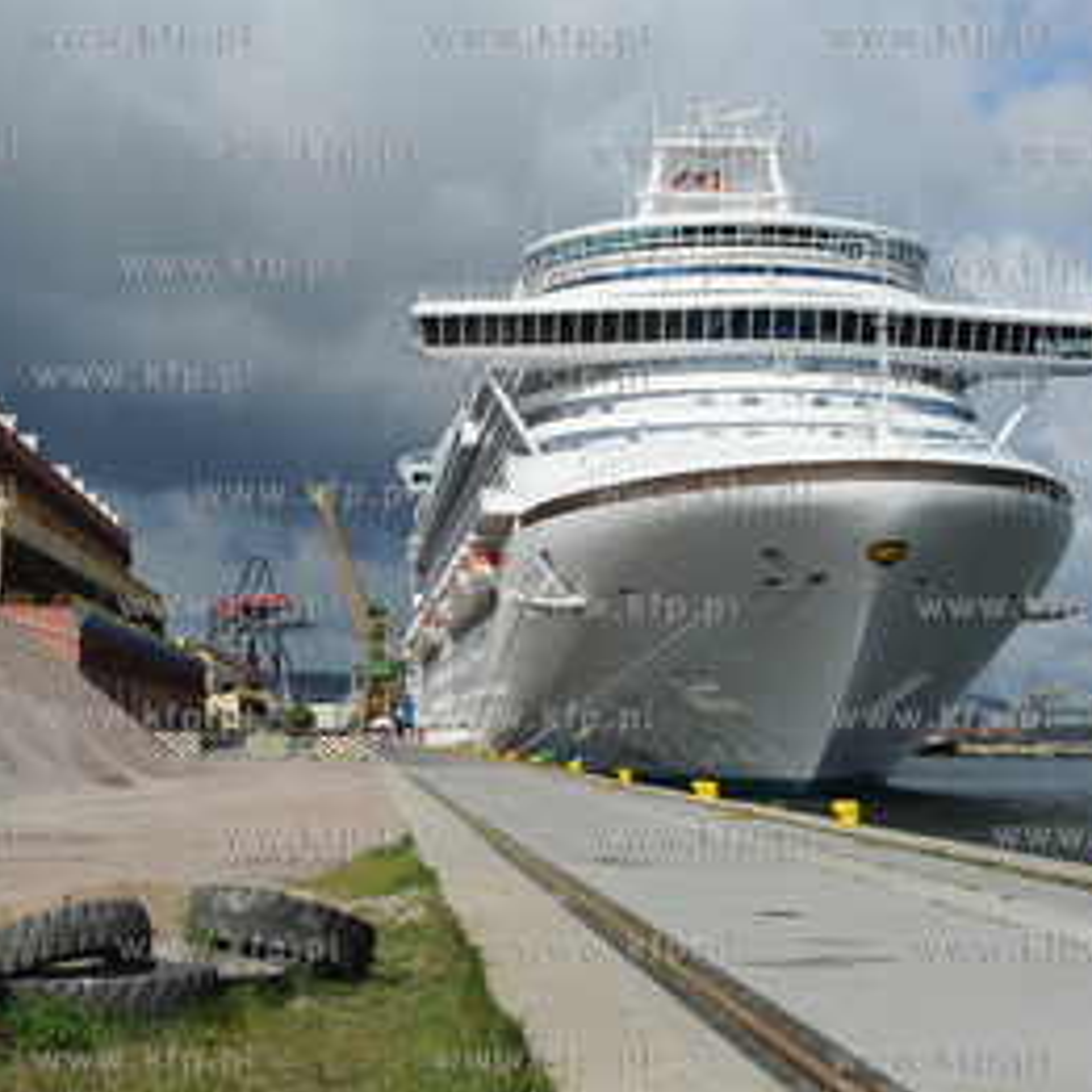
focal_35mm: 65
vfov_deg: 26.5
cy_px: 548
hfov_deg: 26.4
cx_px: 452
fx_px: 2320
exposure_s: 1/800
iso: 200
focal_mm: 50
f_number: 8
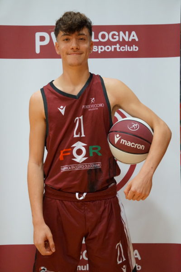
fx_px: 713
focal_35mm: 94
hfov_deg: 14.5
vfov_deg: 21.6
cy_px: 136
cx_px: 90
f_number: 4.5
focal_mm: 63
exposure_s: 1/100
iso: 3200
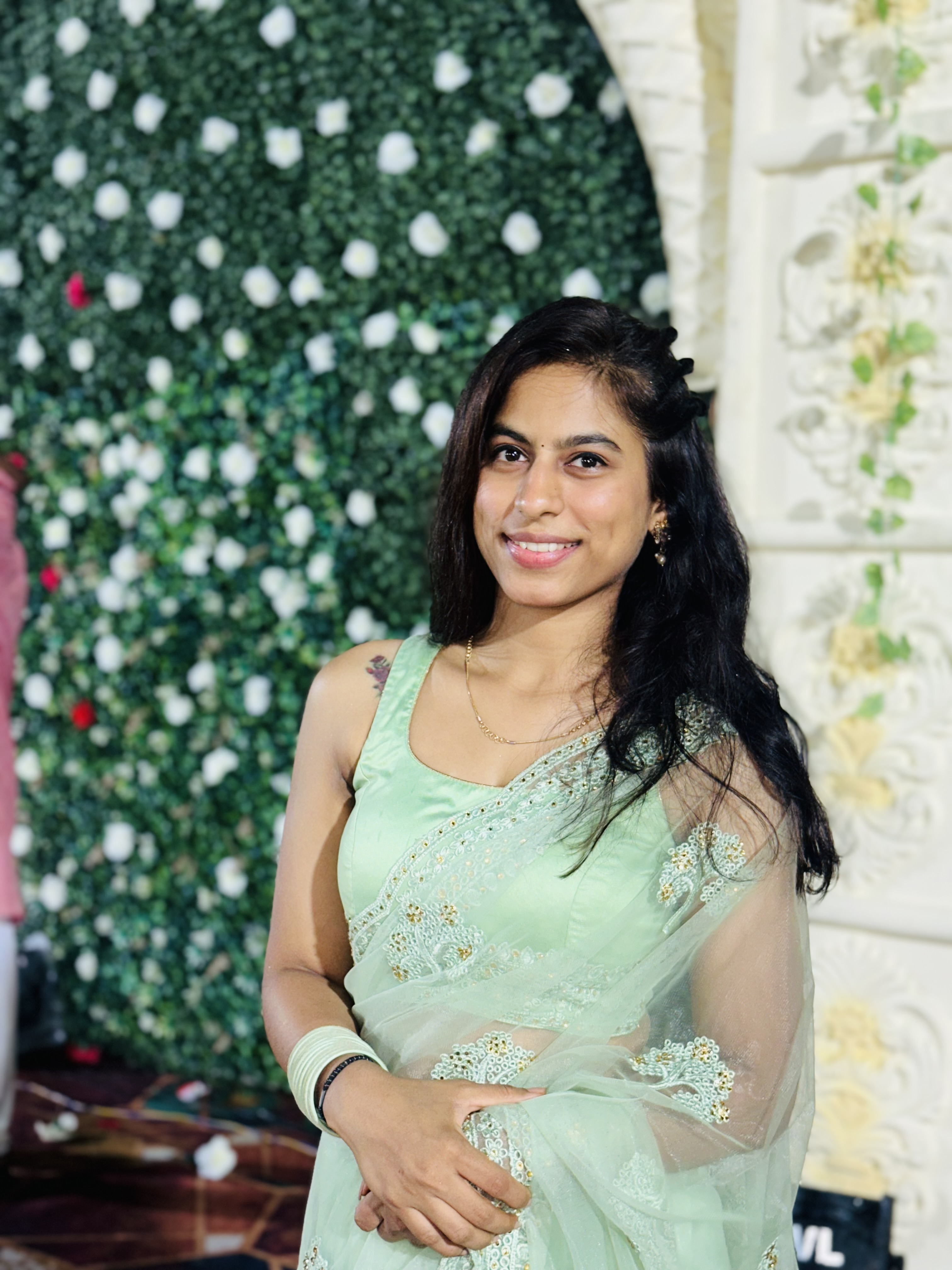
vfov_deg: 39.7
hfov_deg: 30.3
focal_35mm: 48
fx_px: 1760
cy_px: 635
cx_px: 476
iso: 64
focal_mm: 6.86
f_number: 1.78
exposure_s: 1/17
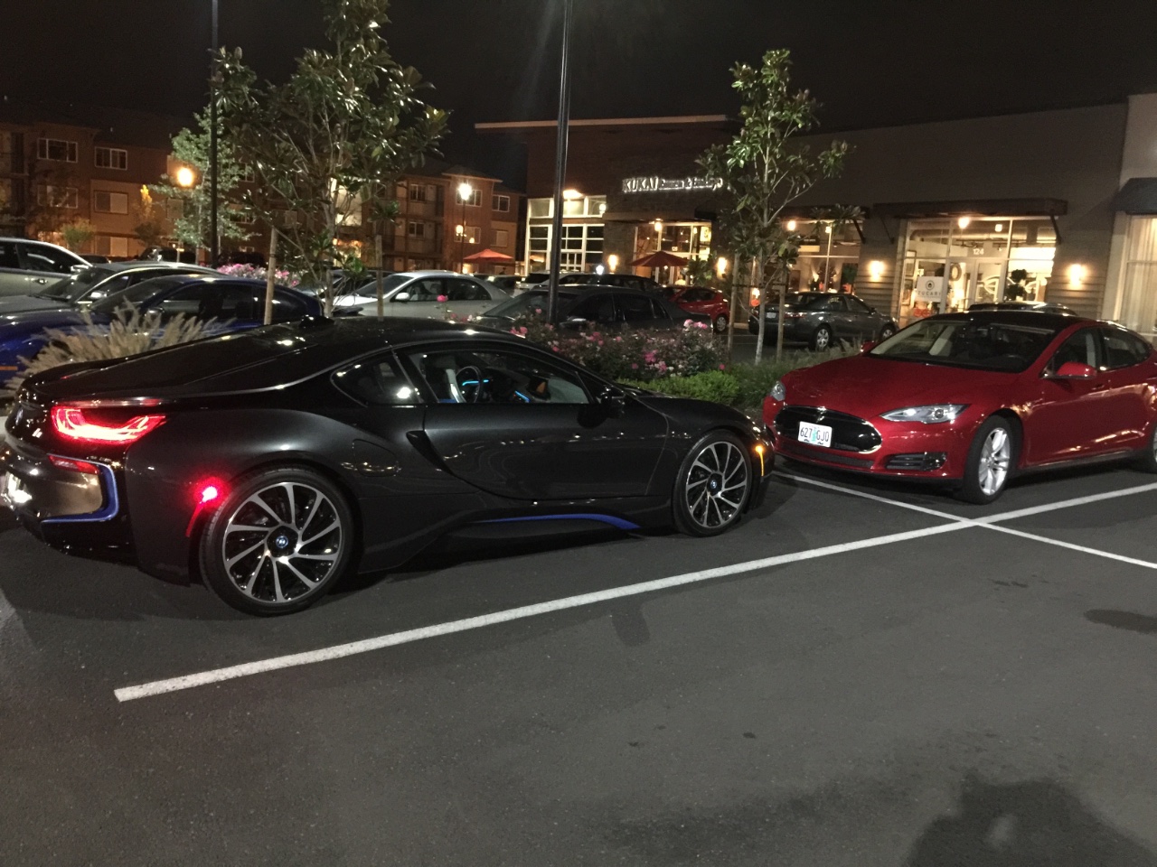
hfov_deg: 61.7
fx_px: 969
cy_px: 434
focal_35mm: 29
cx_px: 578
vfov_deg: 48.2
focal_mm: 4.15
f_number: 2.2
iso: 250
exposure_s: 1/4
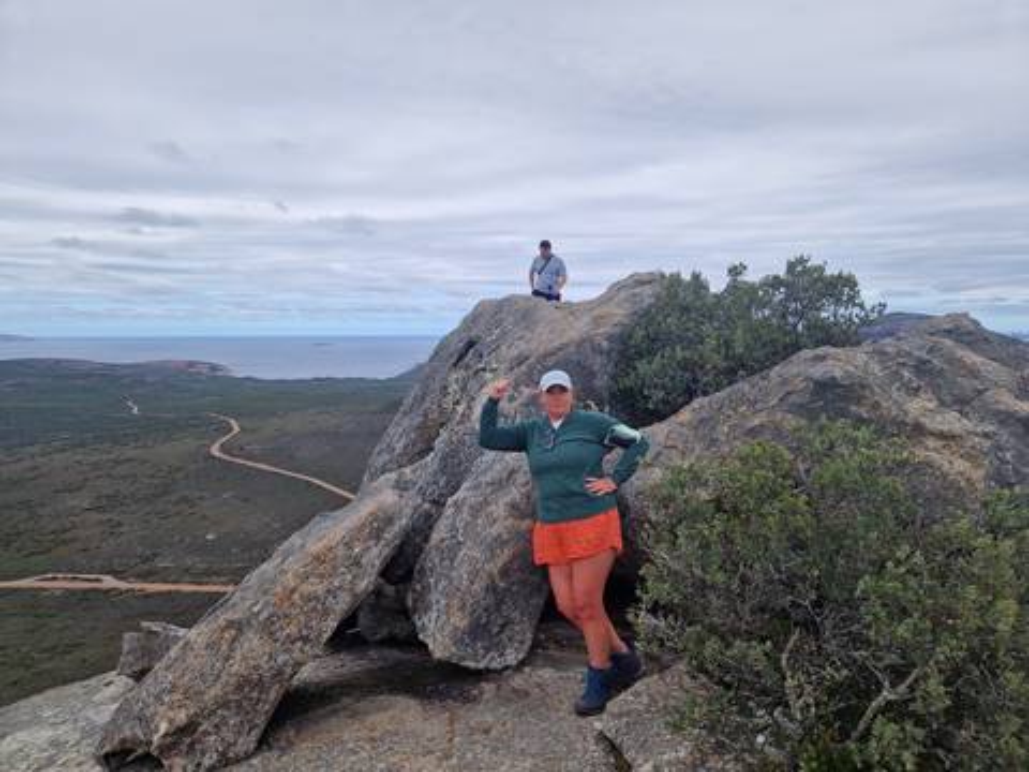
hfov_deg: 73.9
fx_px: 684
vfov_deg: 58.9
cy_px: 386
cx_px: 514
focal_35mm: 23
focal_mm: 5.4
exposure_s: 1/958
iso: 50
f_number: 1.8
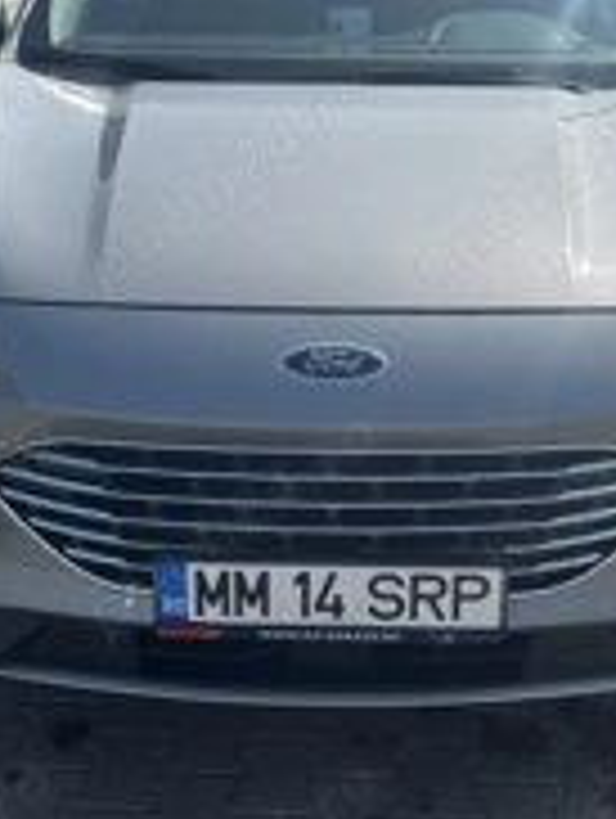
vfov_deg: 33.3
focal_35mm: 57
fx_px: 1349
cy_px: 248
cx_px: 369
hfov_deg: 25.7
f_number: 1.6
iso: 50
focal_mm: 5.96
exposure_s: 1/4255
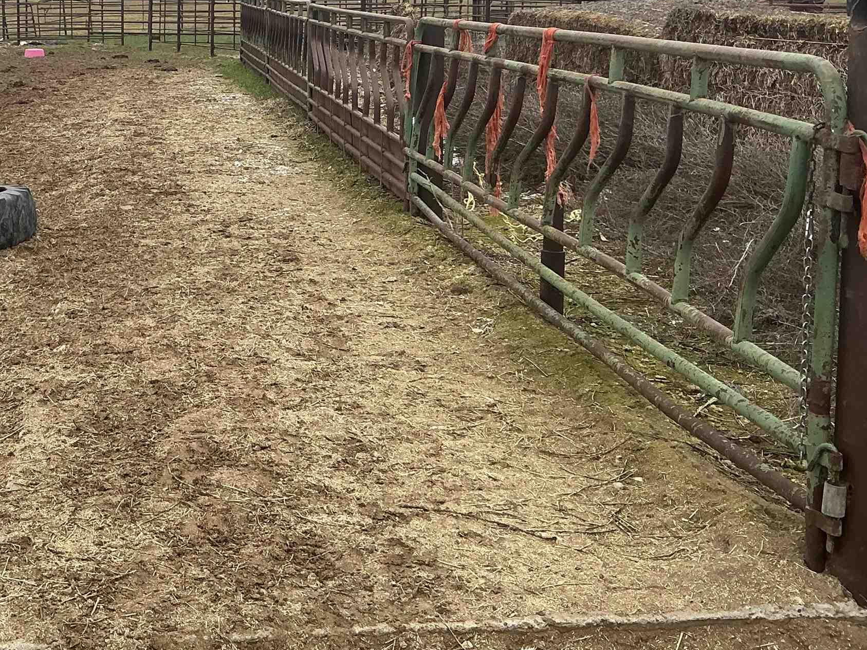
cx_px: 99
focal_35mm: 51
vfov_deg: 27.9
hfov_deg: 35.4
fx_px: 1277
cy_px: 126
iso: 25
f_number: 1.8
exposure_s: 1/351
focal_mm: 3
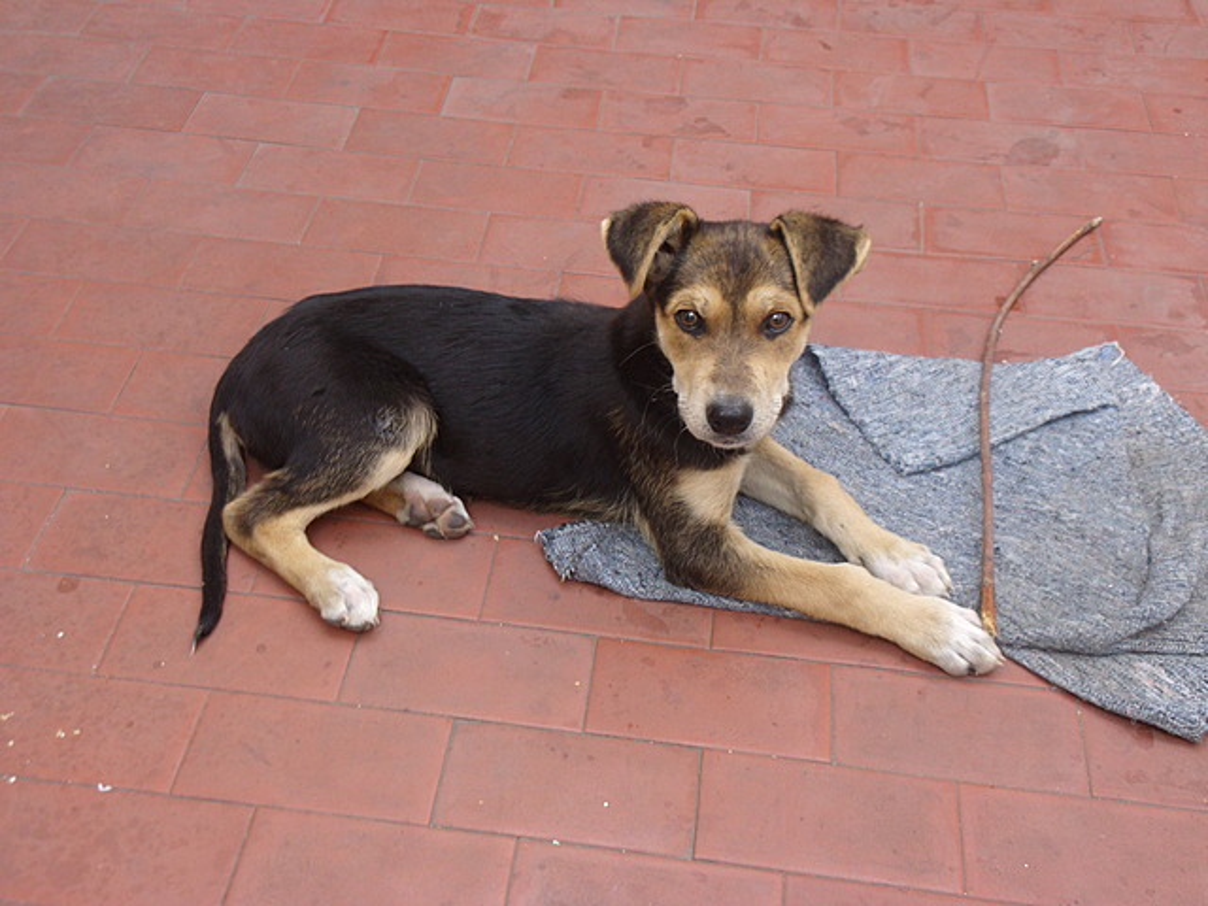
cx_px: 604
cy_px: 453
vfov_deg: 33.6
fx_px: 1501
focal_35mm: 43
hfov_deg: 43.9
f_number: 4.7
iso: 83
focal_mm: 7.8
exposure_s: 1/34
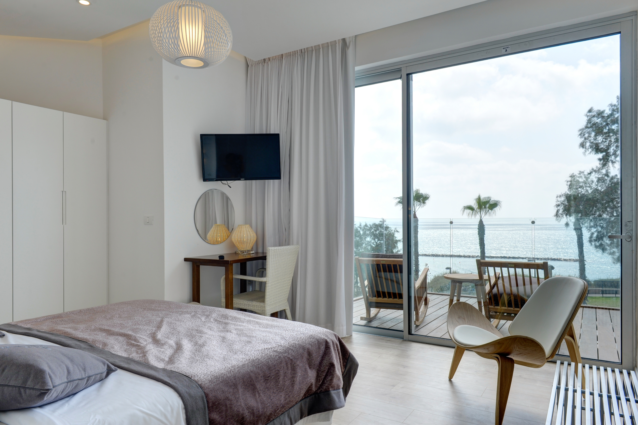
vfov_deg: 53.1
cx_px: 319
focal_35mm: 24
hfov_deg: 73.8
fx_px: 425
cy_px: 212
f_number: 11
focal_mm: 24
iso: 250
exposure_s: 1/125
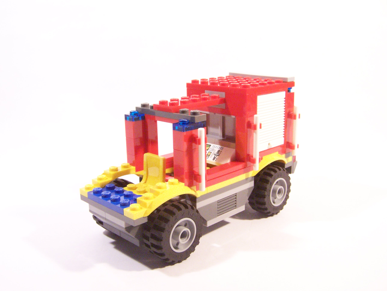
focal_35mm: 38
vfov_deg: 37.7
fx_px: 425
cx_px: 194
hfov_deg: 49.0
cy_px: 146
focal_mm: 6.3
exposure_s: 1/30
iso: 400
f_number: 3.6
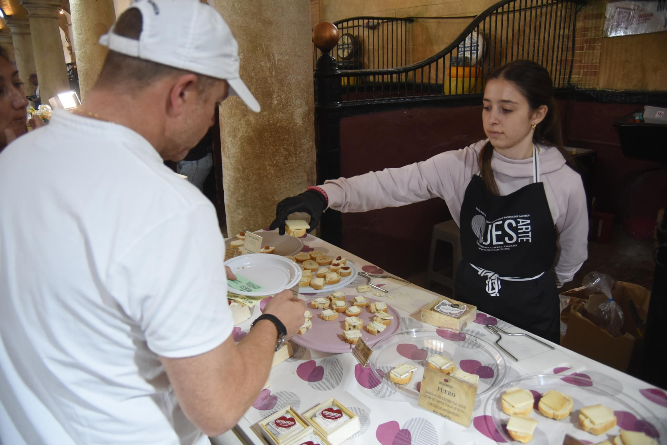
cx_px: 334
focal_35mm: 29
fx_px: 537
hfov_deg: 63.6
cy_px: 222
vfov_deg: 45.0
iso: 2500
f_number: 5.6
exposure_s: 1/200
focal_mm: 29
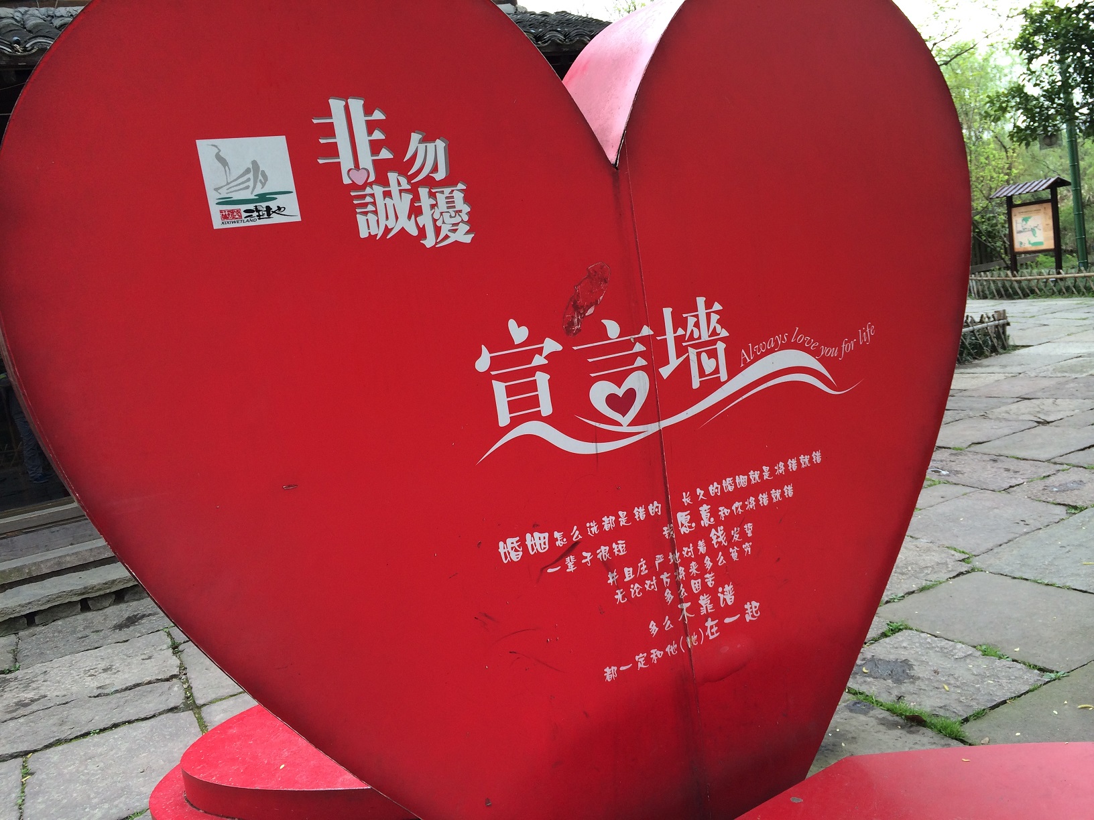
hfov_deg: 60.0
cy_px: 410
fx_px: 948
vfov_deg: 46.8
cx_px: 547
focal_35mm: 30
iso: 32
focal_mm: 4.12
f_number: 2.2
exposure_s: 1/210
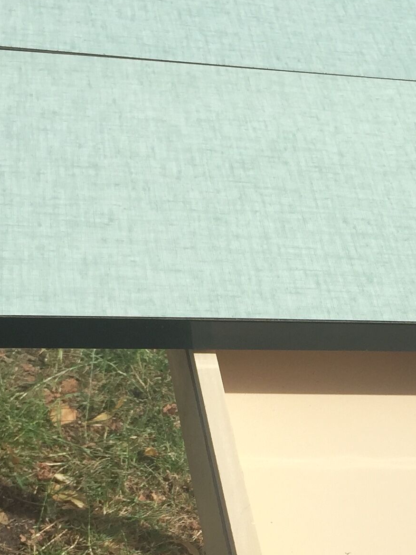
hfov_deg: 17.9
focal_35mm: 81
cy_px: 480
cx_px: 380
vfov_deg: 23.6
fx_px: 1299
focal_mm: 4.15
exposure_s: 1/1276
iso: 32
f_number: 2.2
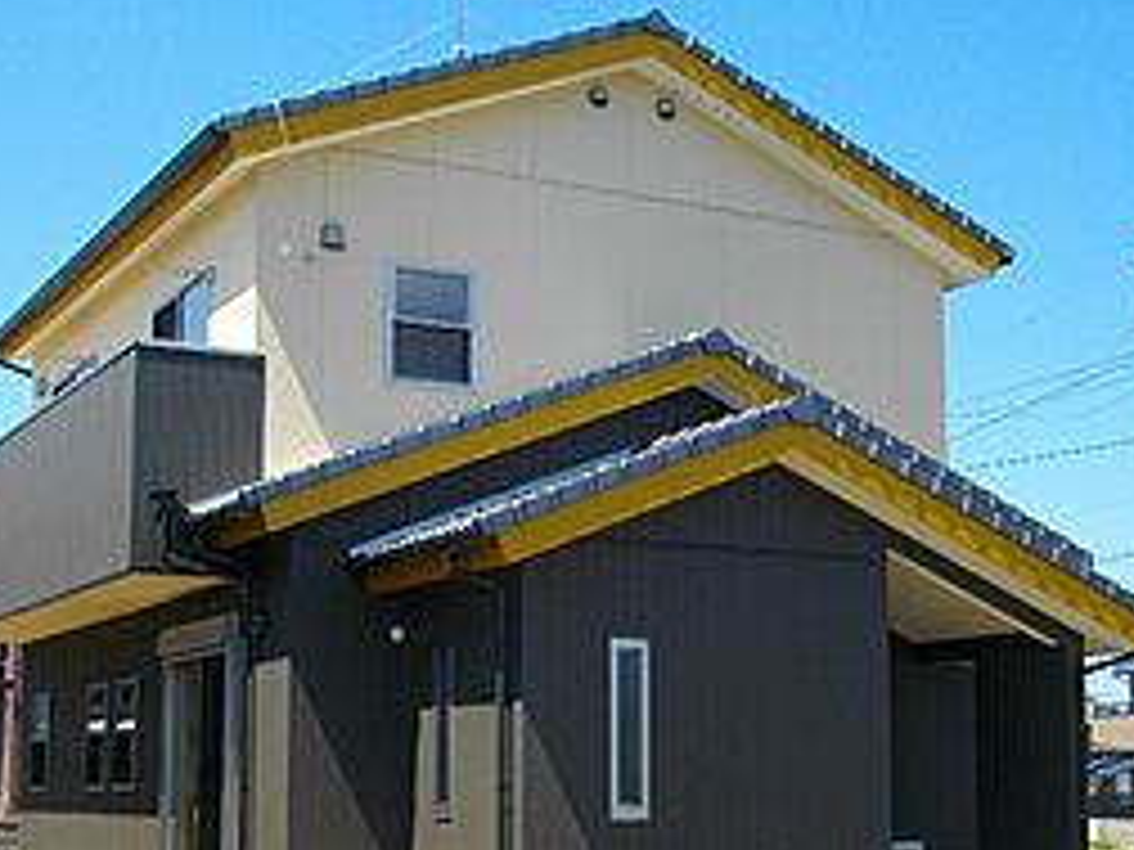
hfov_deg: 31.7
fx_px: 1998
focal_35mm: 61
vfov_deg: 24.0
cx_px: 540
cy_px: 504
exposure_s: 1/200
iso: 100
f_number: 6.3
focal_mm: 7.1
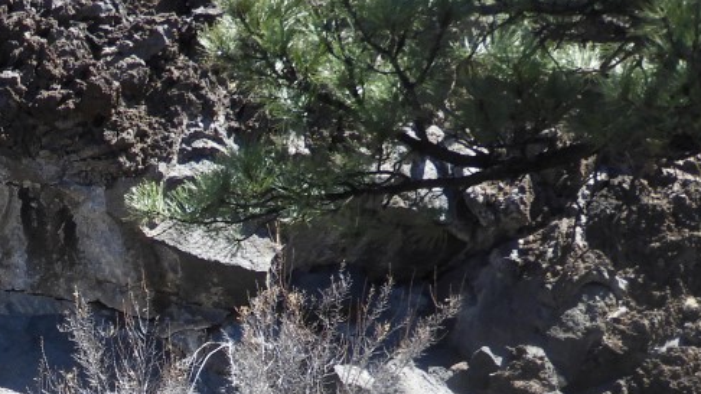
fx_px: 4199
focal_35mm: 226
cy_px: 704
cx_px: -278
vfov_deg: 5.3
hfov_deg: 9.3
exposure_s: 1/200
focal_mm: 12.5
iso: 100
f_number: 4.5
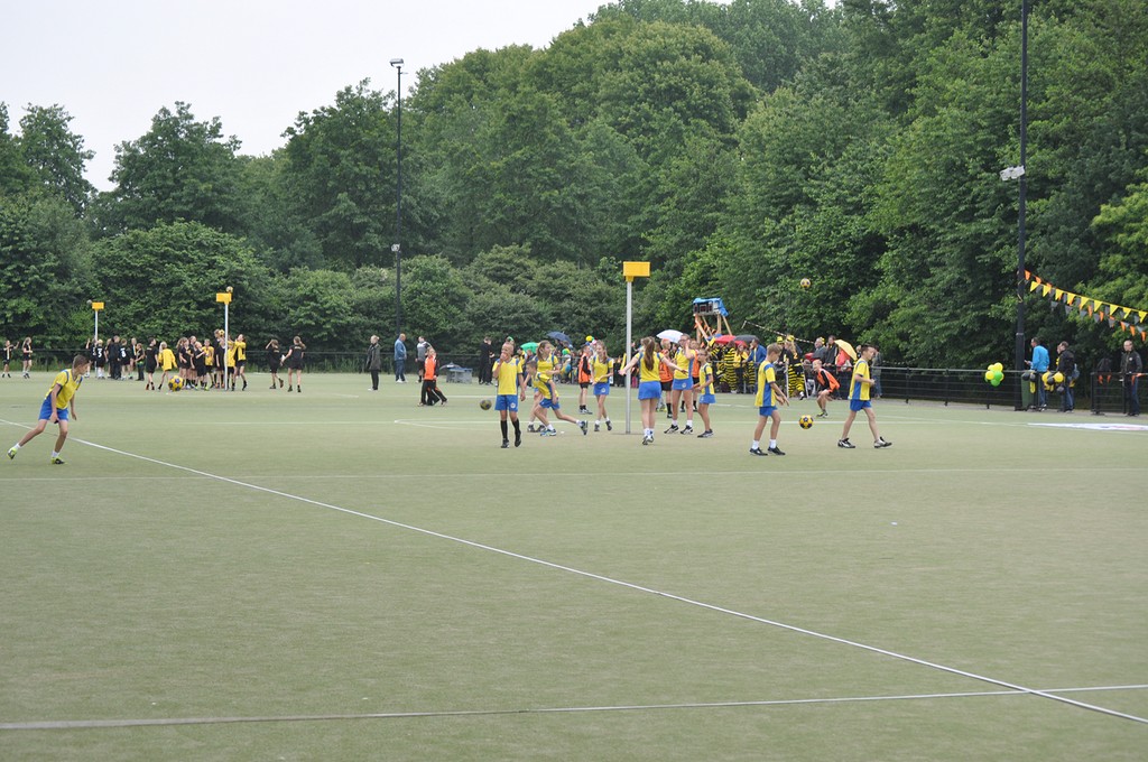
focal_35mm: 82
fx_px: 2627
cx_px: 574
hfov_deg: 24.6
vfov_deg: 16.5
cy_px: 381
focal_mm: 55
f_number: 8
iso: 400
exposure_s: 1/250
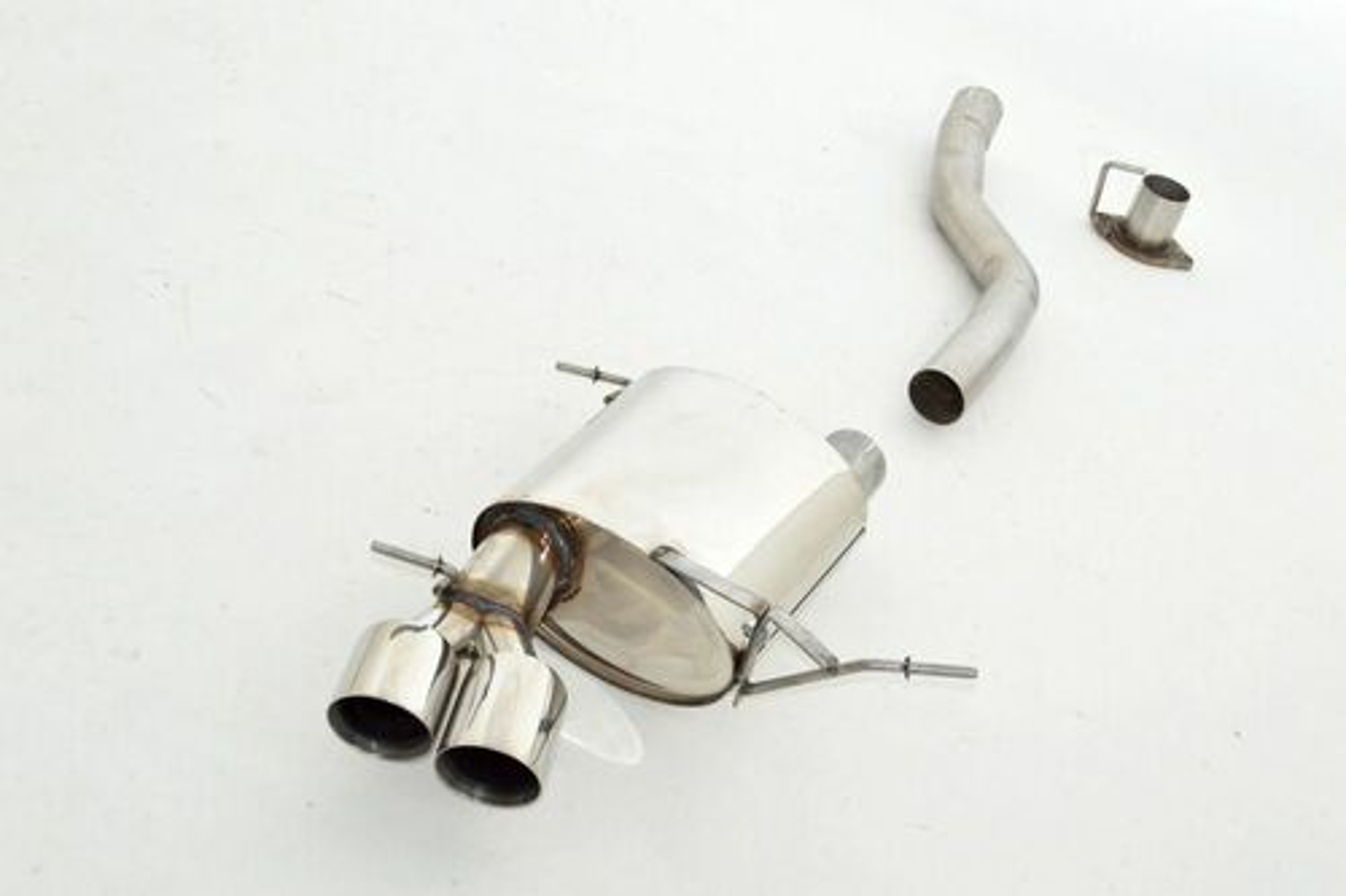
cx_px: 673
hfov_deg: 37.9
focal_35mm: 52
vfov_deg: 25.7
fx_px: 1962
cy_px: 448
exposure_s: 1/160
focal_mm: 35
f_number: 10
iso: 200
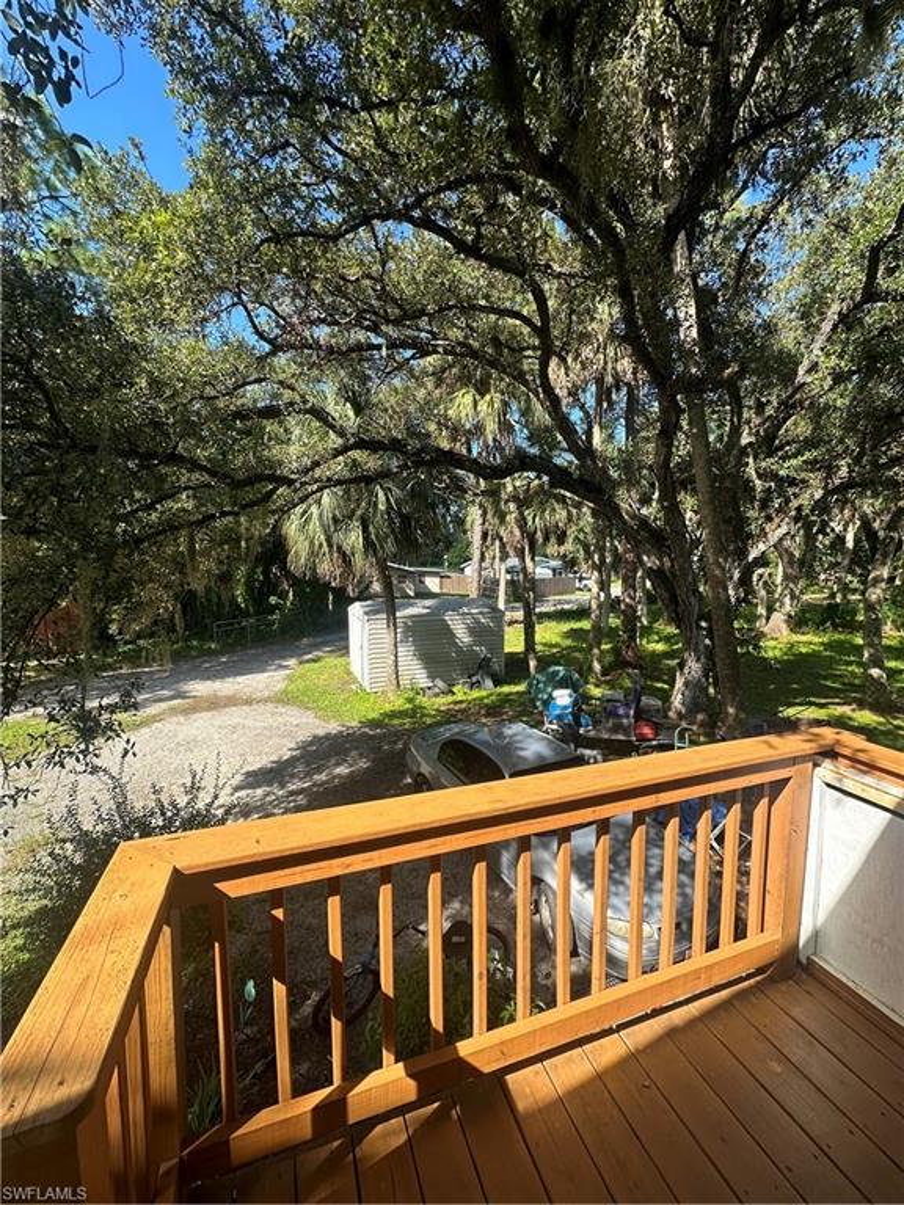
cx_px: 452
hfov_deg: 85.7
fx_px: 487
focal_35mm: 14
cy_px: 602
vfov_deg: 102.1
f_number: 2.2
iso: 40
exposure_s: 1/520
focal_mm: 2.22
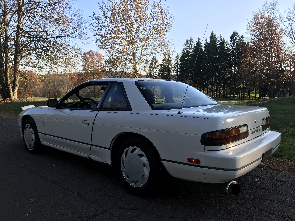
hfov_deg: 63.4
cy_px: 110
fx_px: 239
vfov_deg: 49.7
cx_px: 148
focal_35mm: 28
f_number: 1.8
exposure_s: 1/754
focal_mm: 3.99
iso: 20
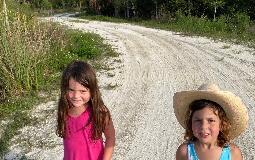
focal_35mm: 38
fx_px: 264
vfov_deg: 32.9
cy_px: 121
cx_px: 161
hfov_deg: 50.9
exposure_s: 1/1866
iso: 32
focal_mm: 4.25
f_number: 1.8
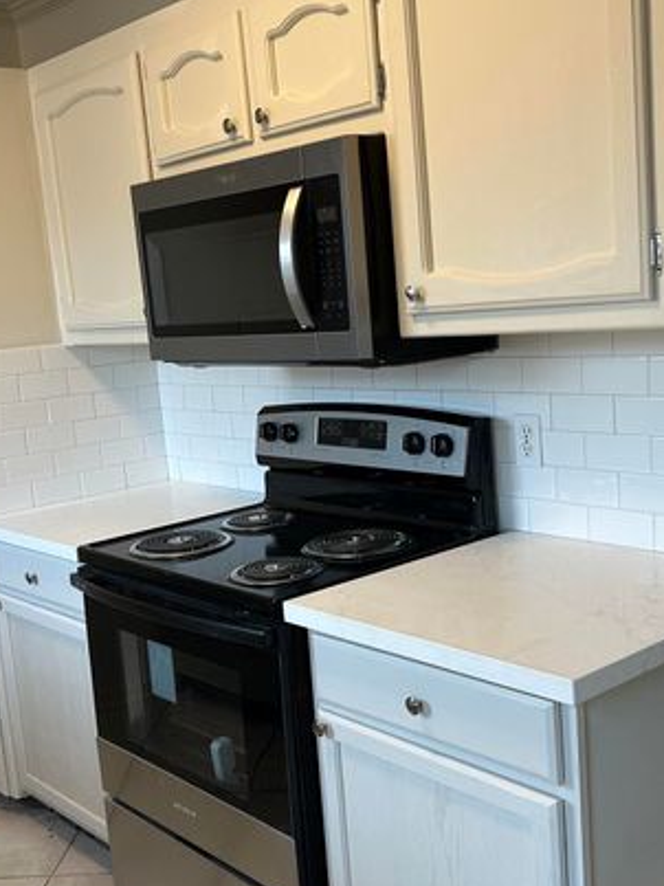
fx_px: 1100
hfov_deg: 33.6
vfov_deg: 43.8
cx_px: 310
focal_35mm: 43
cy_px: 485
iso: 80
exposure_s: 1/120
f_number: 1.5
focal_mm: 5.7
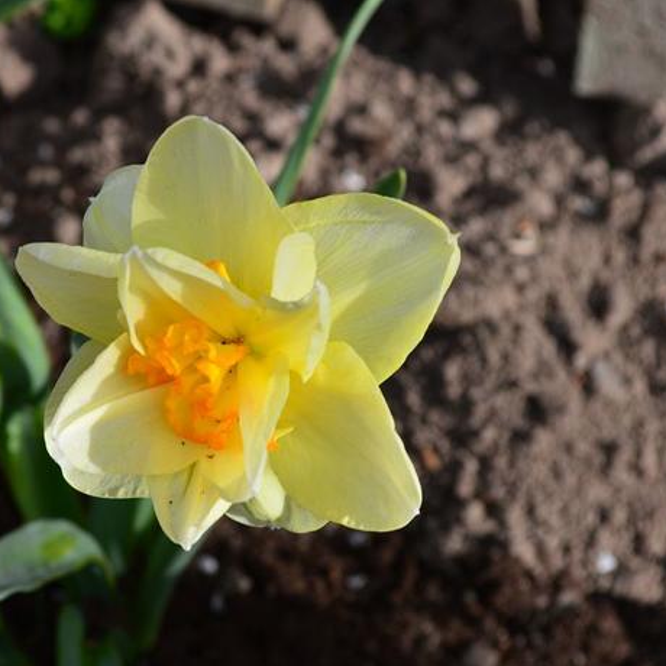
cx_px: 197
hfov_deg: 14.3
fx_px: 2650
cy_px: 361
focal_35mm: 122
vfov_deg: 14.3
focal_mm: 55
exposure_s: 1/80
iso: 100
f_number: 8
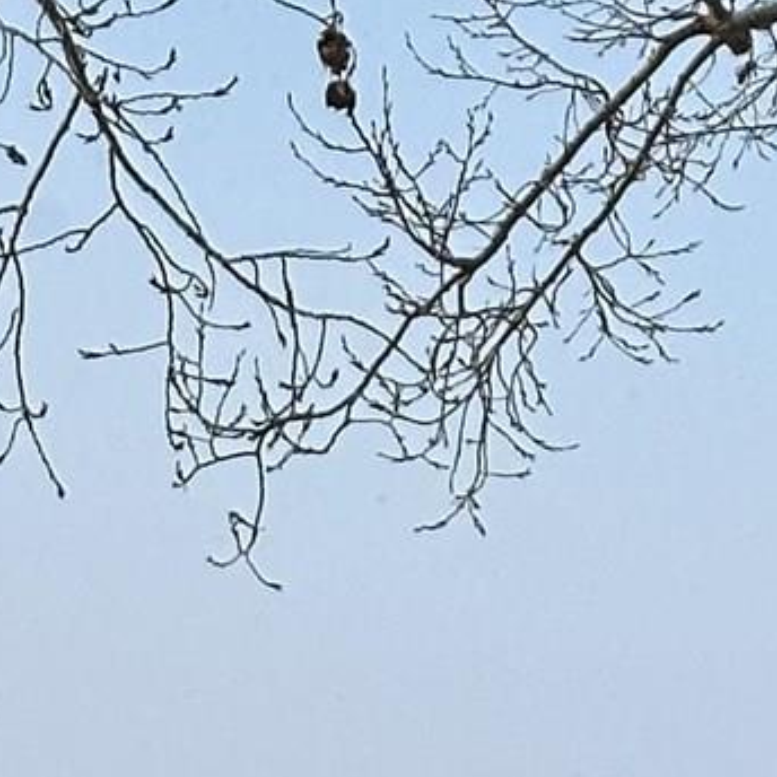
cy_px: 1644
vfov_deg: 6.0
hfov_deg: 6.1
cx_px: 888
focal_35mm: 284
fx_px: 7212
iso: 64
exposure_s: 1/2469
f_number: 1.78
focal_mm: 6.86
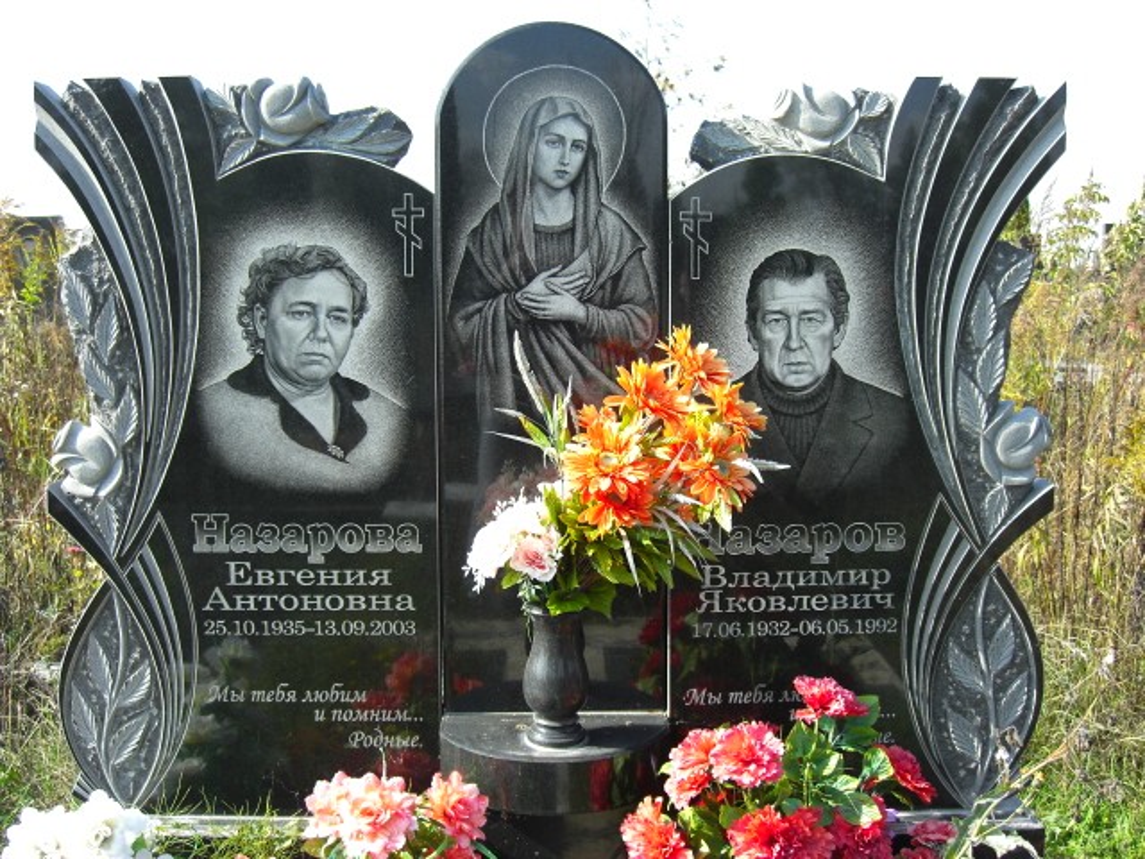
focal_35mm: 38
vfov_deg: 37.7
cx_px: 572
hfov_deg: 49.0
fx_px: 1257
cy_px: 430
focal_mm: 7.9
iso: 80
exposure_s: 1/400
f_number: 2.8
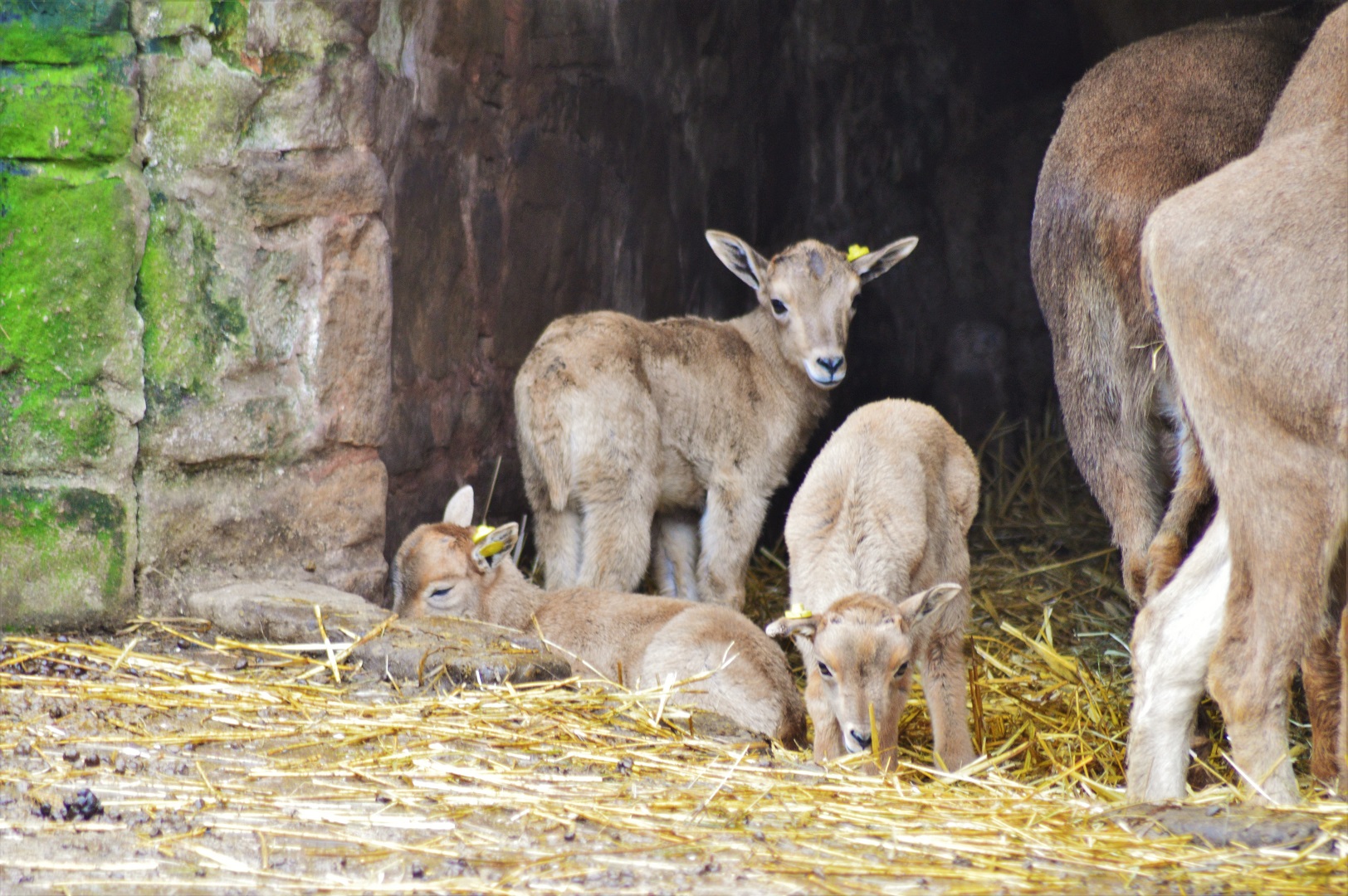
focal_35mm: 450
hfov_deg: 4.6
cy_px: 448
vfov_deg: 3.1
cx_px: 674
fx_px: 16836
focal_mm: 300
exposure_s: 1/80
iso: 800
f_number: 5.6
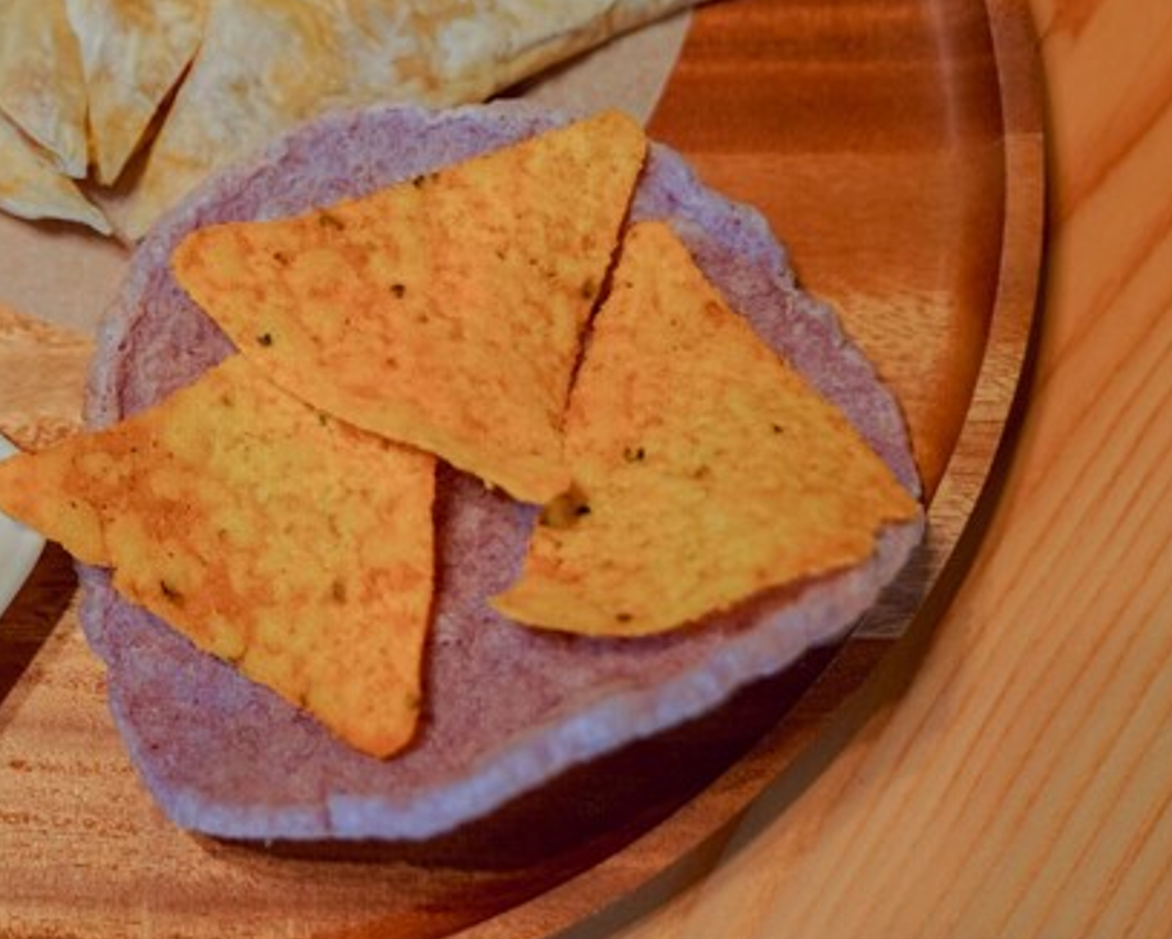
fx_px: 3193
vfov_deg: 16.6
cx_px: 202
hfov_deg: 20.5
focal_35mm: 92
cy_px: 161
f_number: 2.8
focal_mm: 47
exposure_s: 1/50
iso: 320
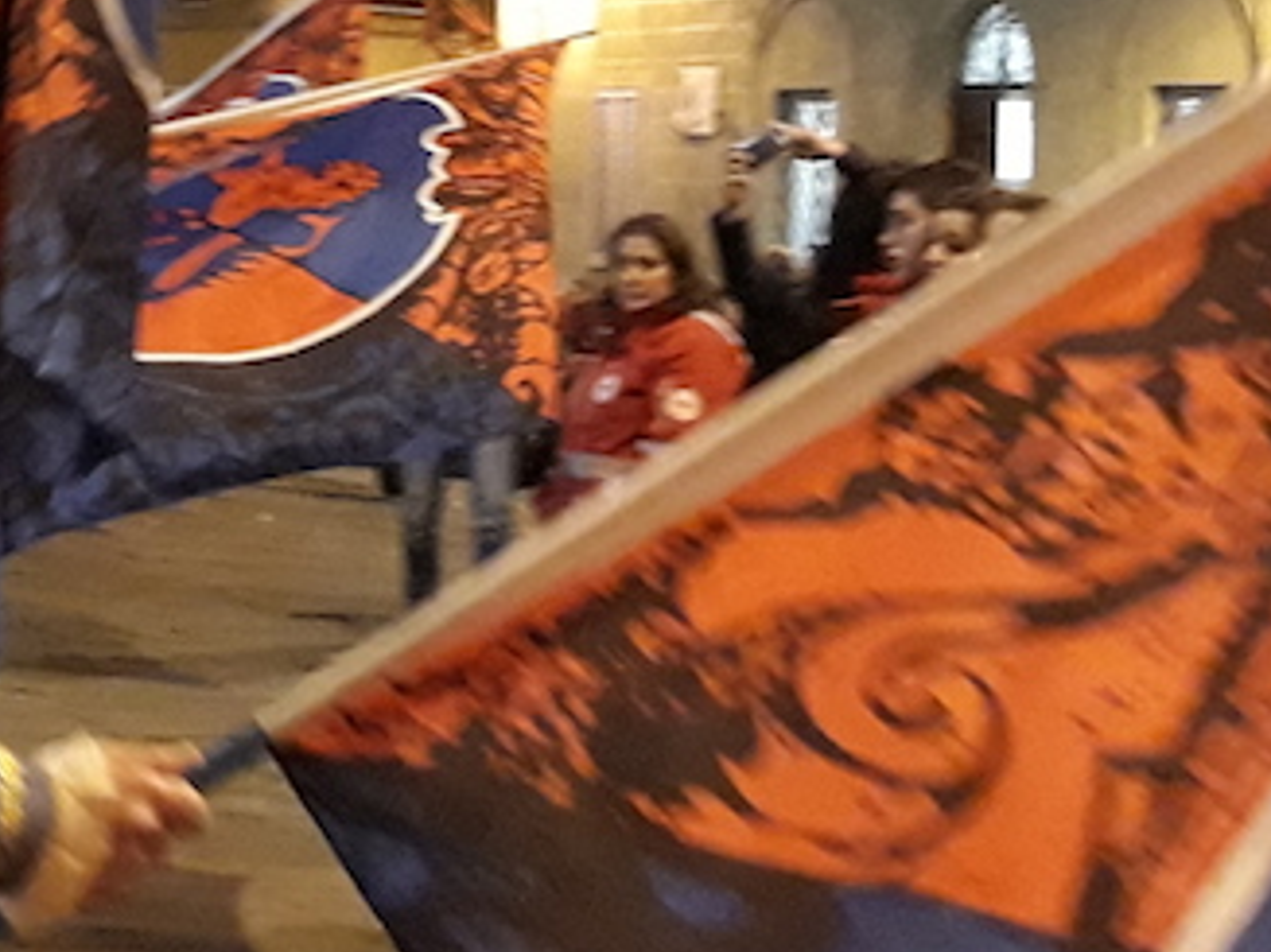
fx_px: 2422
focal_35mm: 66
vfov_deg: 21.2
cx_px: -144
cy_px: -78
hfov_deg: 26.9
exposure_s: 1/25
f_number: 1.7
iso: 640
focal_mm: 3.71
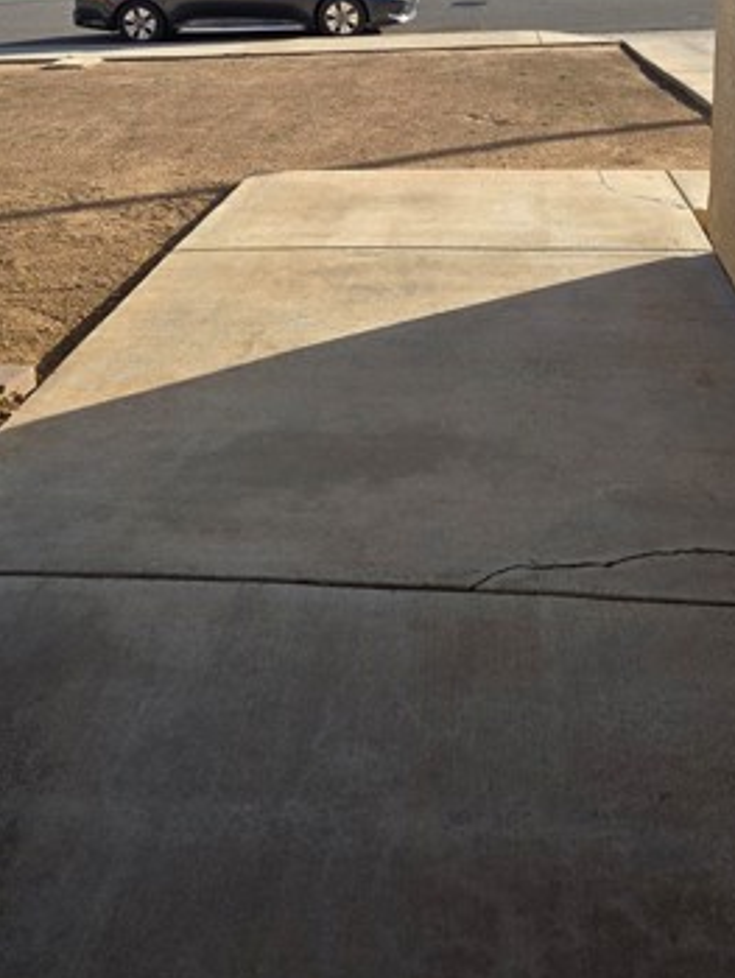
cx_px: 352
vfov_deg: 42.6
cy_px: 187
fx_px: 1188
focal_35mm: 42
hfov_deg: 34.4
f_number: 1.8
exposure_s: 1/1179
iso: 25
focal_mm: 5.4
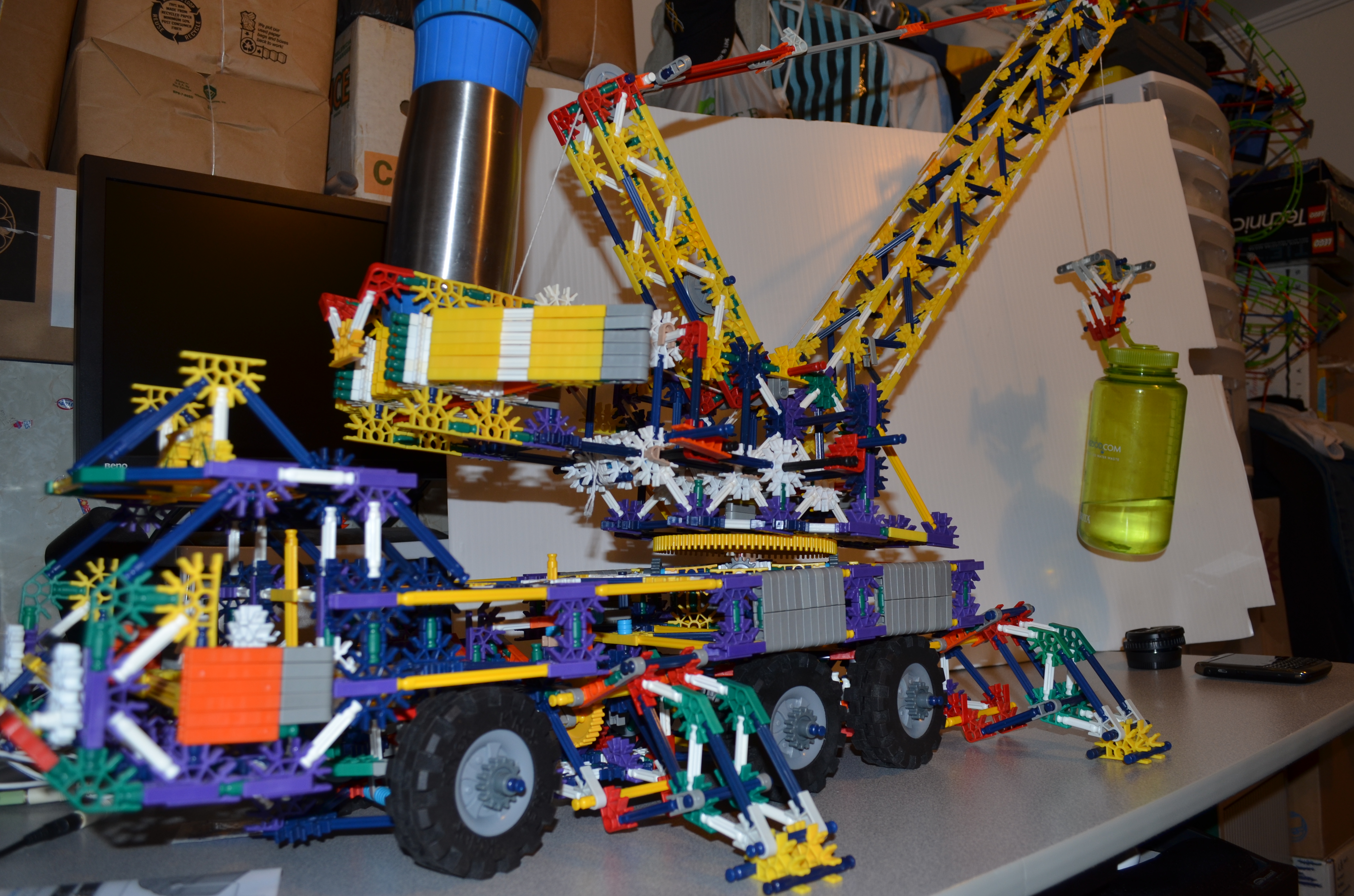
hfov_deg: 67.5
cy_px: 448
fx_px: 1013
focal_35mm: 27
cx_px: 677
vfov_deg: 47.7
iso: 200
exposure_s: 1/30
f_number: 5.6
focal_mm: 18
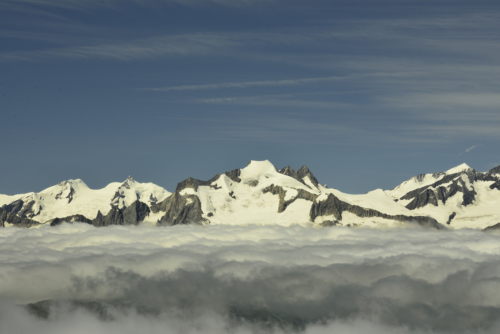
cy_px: 167
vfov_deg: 11.4
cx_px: 250
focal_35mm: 120
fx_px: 1667
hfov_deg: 17.1
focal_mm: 80
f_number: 20
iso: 320
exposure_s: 1/125
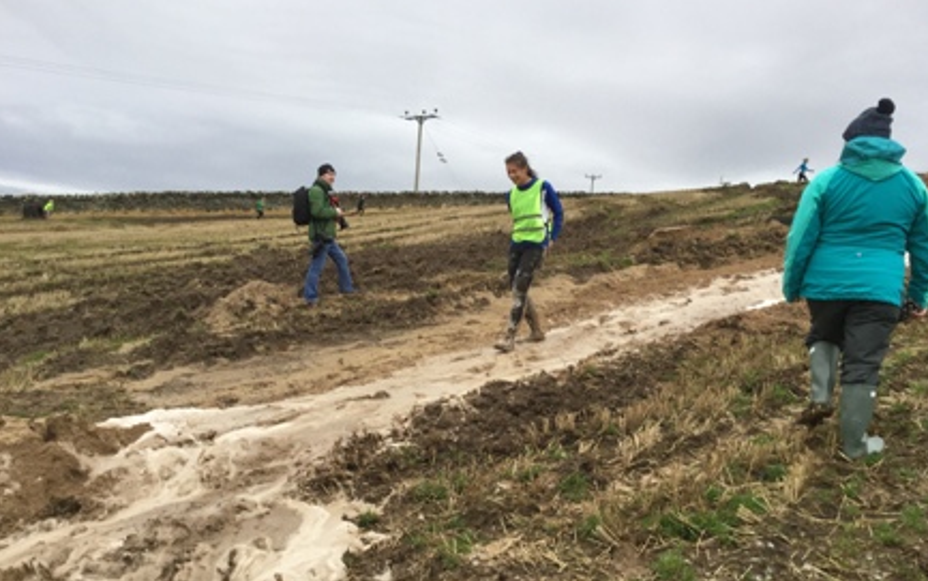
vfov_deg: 37.3
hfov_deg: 56.7
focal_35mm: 34
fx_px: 860
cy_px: 300
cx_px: 472
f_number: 2.4
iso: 50
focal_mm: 3.3
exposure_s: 1/100
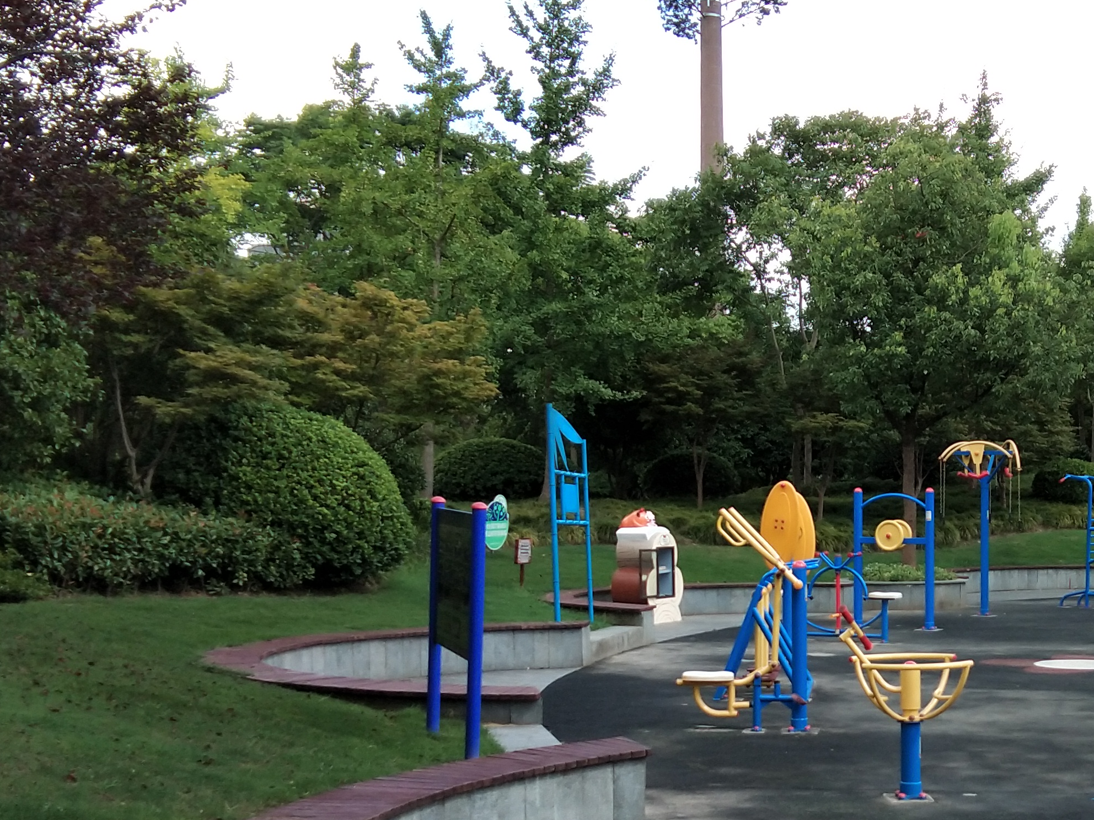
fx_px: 2054
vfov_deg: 22.3
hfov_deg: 29.0
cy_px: 658
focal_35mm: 65
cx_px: 923
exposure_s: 1/334
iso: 50
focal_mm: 3.69
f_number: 2.2
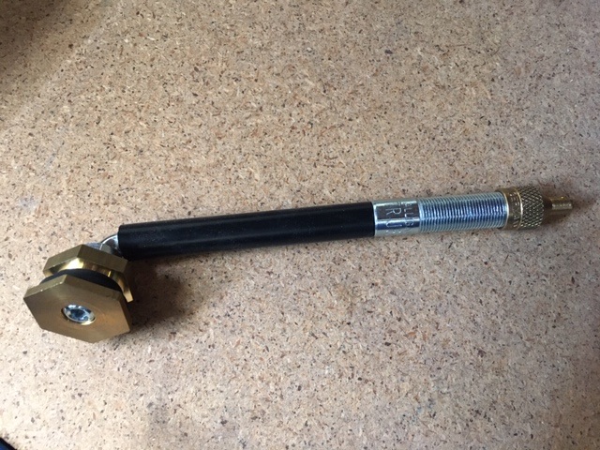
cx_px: 300
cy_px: 225
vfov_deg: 48.2
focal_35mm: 29
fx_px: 503
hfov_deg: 61.7
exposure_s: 1/25
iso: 200
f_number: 2.2
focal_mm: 4.15
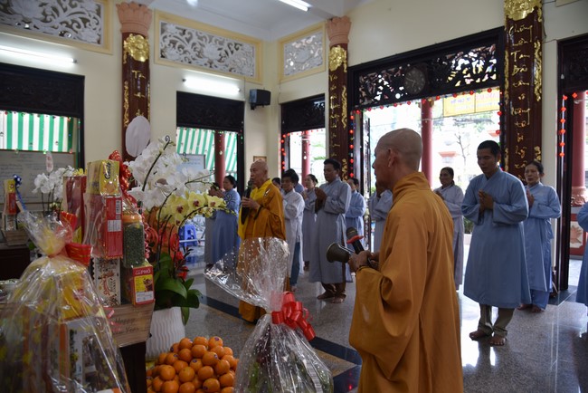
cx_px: 294
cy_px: 196
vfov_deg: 53.2
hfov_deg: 73.7
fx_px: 392
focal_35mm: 24
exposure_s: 1/60
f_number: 4
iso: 400
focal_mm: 24
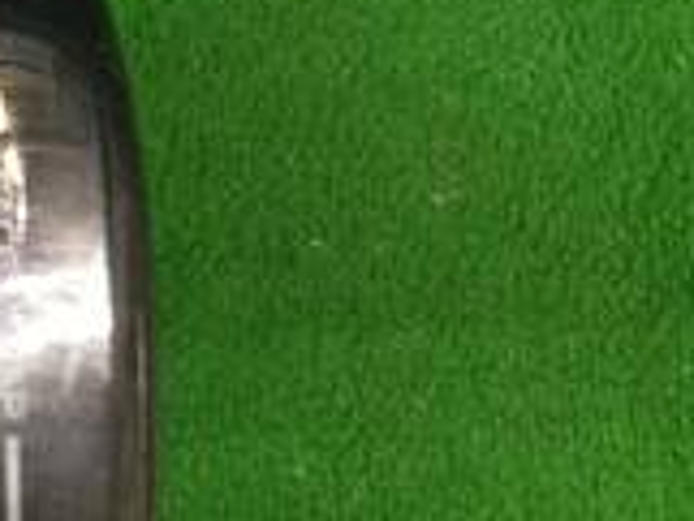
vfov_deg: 11.8
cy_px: 624
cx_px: -672
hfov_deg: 13.7
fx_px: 2468
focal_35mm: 123
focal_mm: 3.3
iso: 125
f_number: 2.4
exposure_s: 1/30
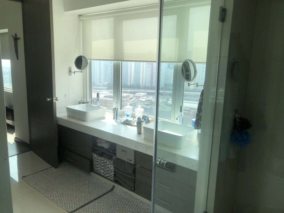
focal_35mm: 28
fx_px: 230
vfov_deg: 49.8
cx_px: 142
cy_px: 106
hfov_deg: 63.4
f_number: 1.8
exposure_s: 1/545
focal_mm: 3.99
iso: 20
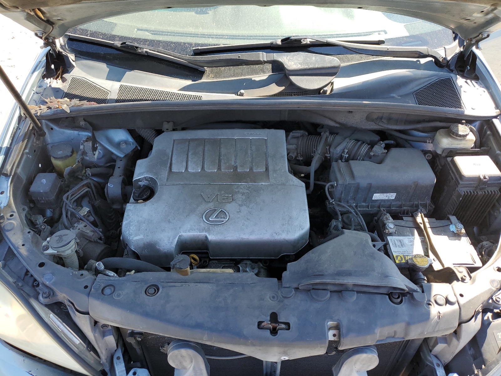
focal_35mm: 26
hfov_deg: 67.3
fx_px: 376
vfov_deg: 53.1
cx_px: 250
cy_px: 188
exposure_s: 1/400
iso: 50
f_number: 1.5
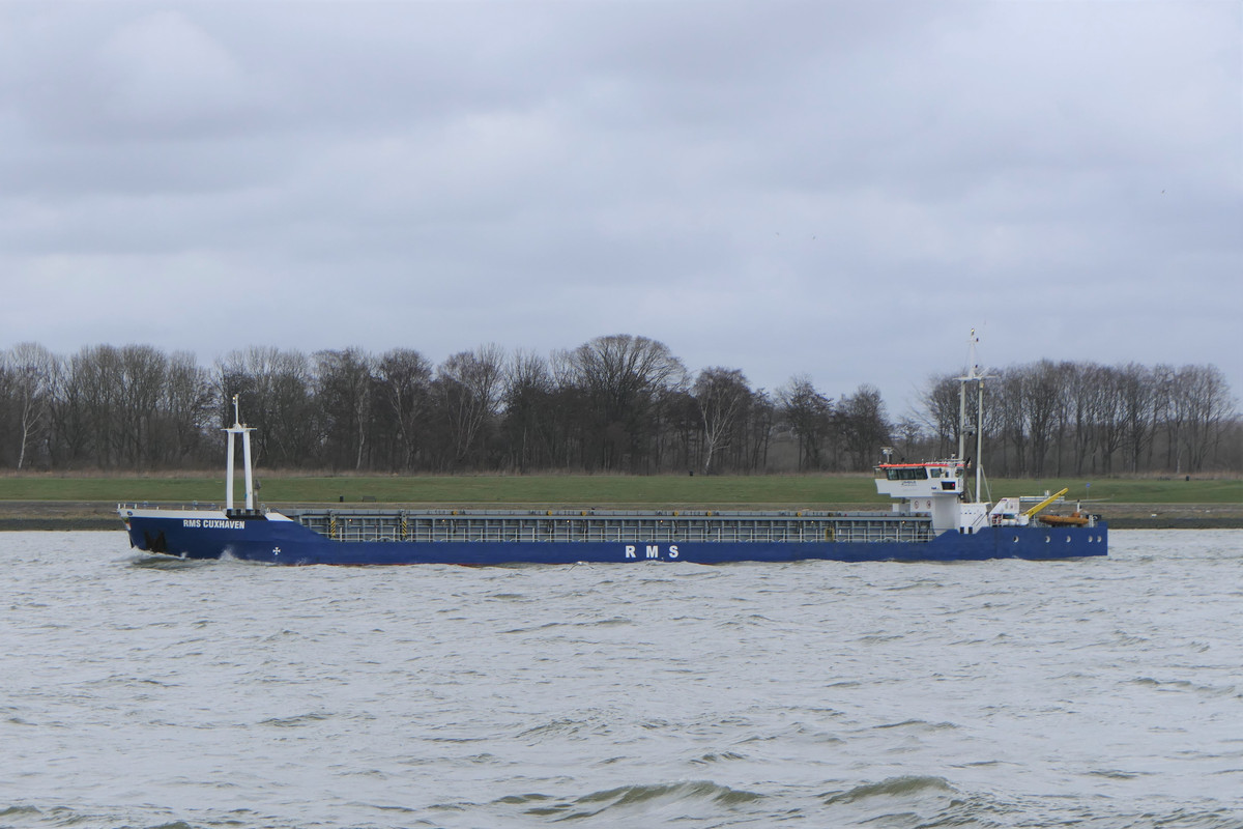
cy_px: 414
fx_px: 4212
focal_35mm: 122
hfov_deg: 16.8
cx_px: 622
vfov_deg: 11.2
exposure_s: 1/800
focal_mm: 44.7
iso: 125
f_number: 4.2
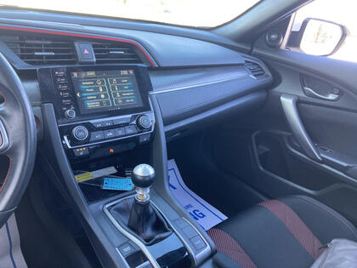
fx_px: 289
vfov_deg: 49.7
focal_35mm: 28
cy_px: 134
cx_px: 178
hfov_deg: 63.4
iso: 80
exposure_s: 1/111
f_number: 1.8
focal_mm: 3.99
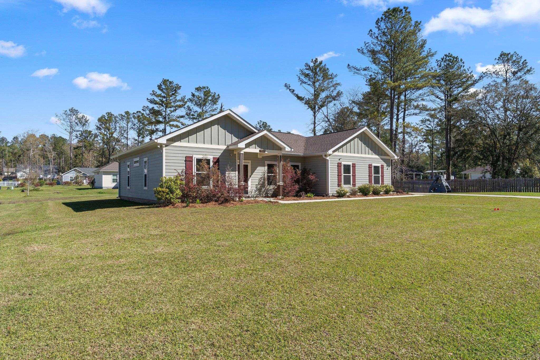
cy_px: 180
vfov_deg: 59.5
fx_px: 315
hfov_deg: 81.2
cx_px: 270
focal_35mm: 21
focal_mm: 21
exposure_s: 1/200
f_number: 9
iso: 100
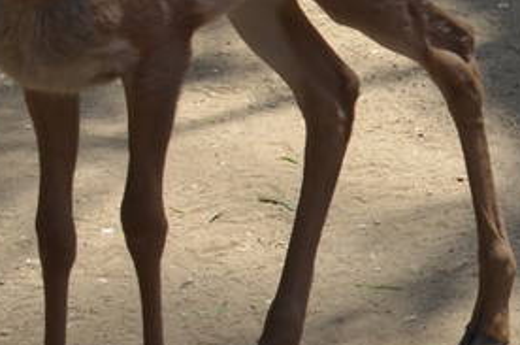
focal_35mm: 304
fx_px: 4382
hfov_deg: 6.5
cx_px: 1210
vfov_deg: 4.5
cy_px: -241
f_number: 8
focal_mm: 35
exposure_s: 1/250
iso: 200
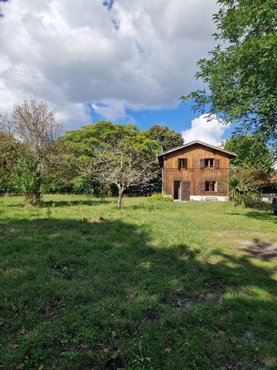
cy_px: 185
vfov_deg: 73.9
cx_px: 138
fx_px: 245
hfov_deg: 58.9
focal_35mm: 23
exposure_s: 1/1876
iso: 50
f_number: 1.8
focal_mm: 5.4
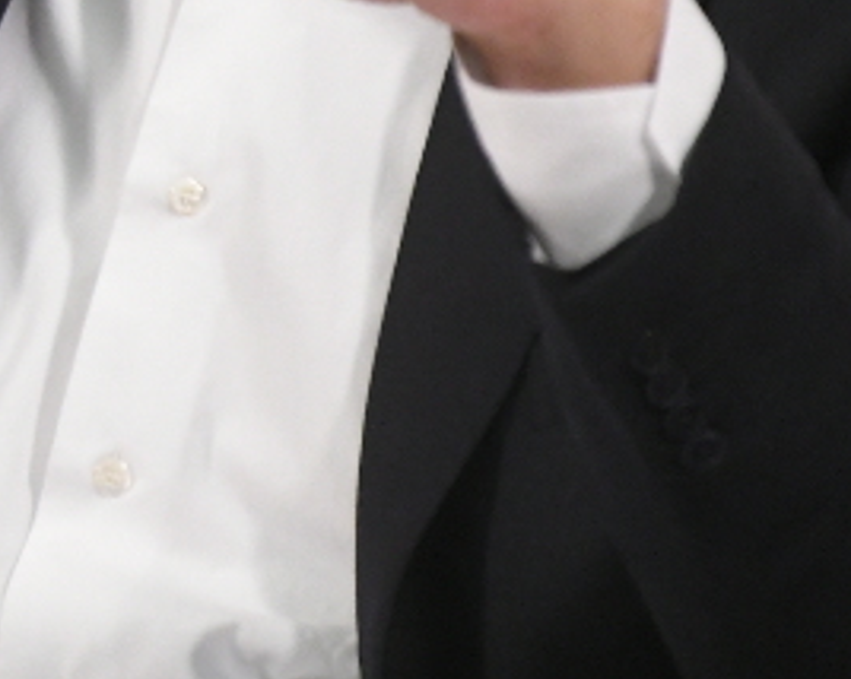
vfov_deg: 1.4
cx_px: -988
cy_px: -463
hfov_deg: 1.7
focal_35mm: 1136
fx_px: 28591
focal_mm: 200
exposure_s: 1/250
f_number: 2.8
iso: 3200
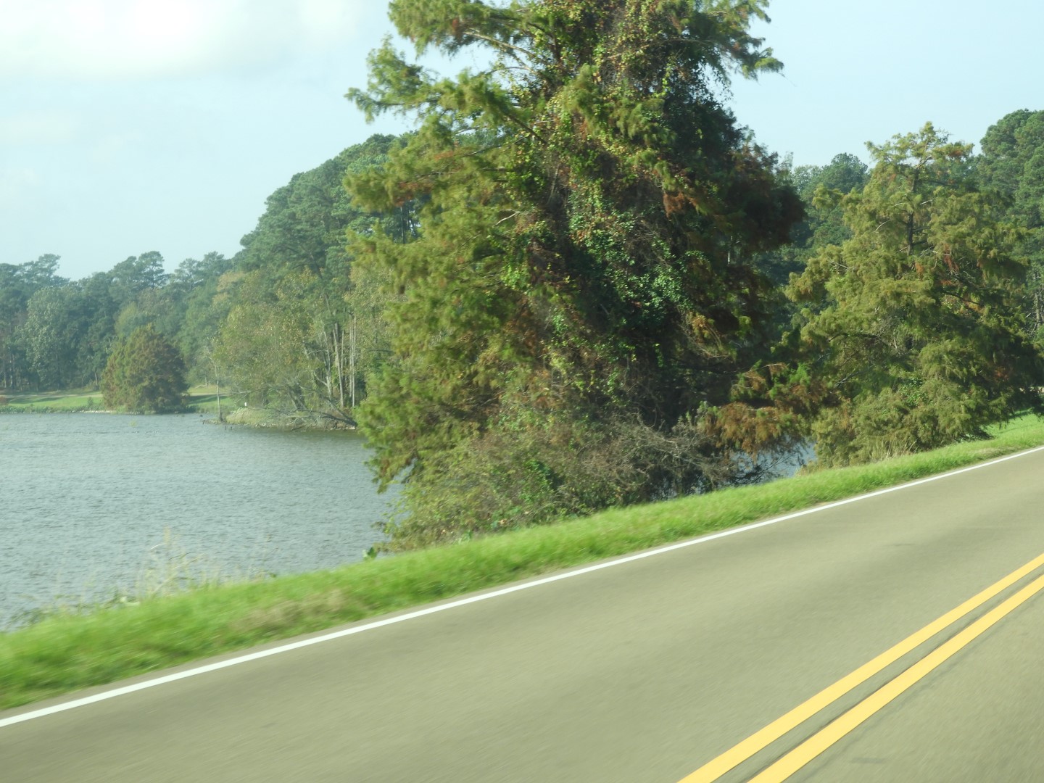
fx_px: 2865
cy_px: 392
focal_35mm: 95
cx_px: 522
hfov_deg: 20.7
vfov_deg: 15.6
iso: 100
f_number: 4.8
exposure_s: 1/200
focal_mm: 17
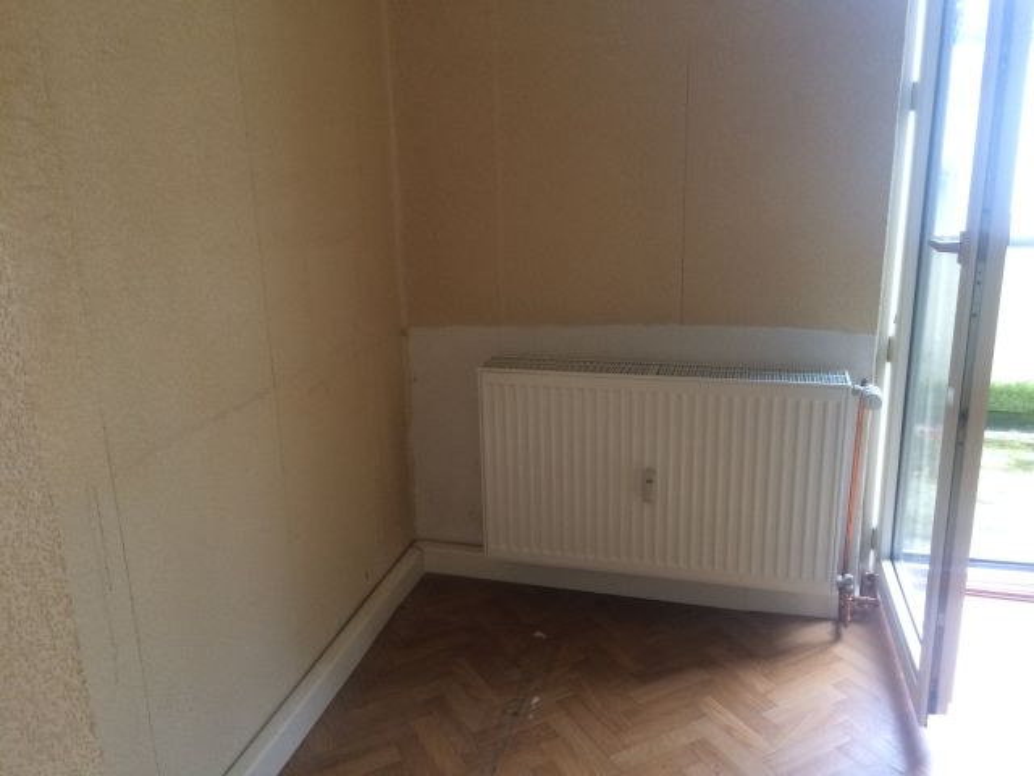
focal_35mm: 29
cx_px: 517
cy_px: 388
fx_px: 866
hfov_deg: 61.7
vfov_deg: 48.2
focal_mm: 4.15
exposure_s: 1/33
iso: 250
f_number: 2.2
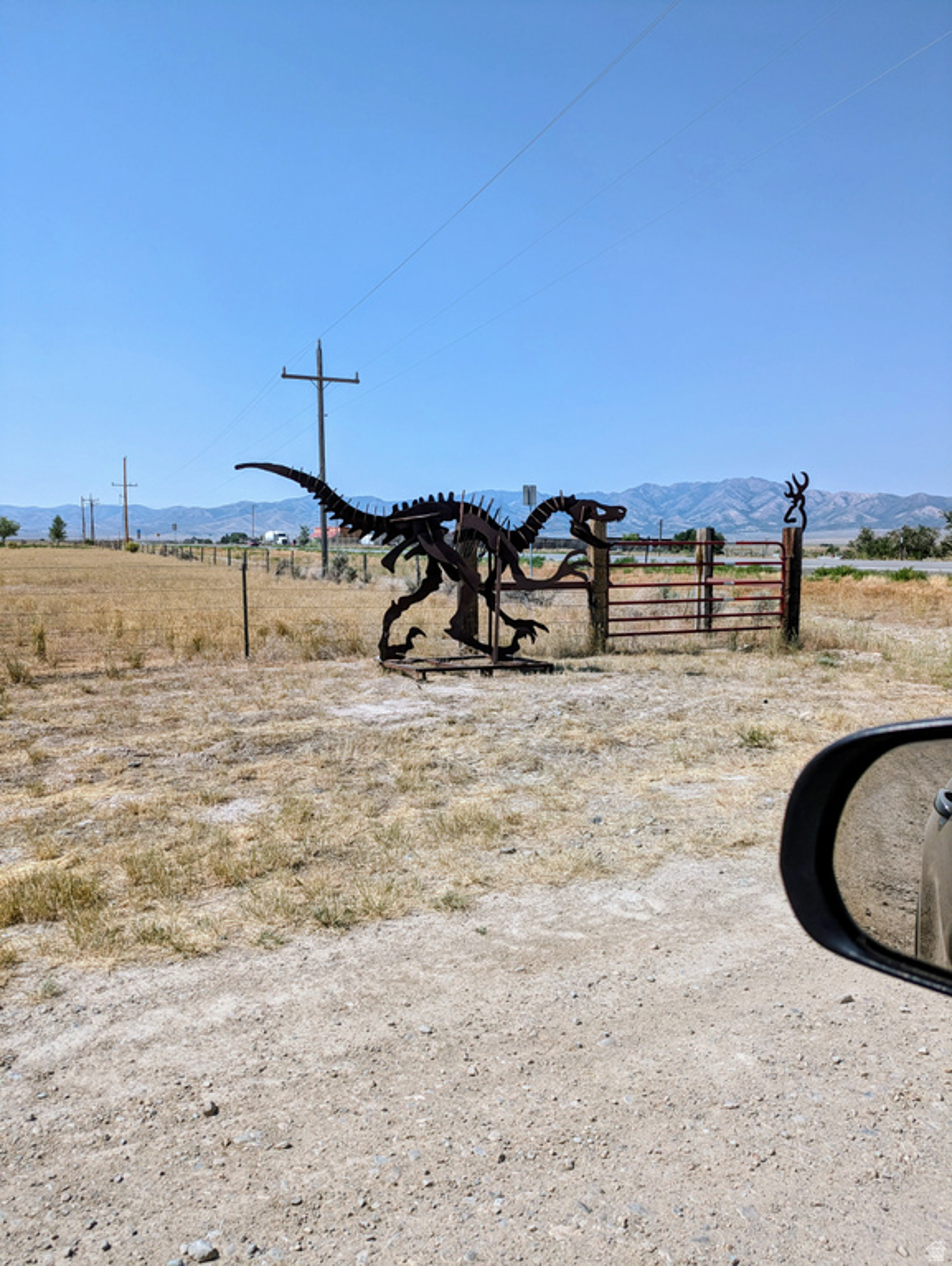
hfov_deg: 54.9
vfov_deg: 69.4
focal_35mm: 25
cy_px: 633
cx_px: 476
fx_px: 916
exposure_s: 1/2732
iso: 53
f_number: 1.89
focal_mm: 5.43
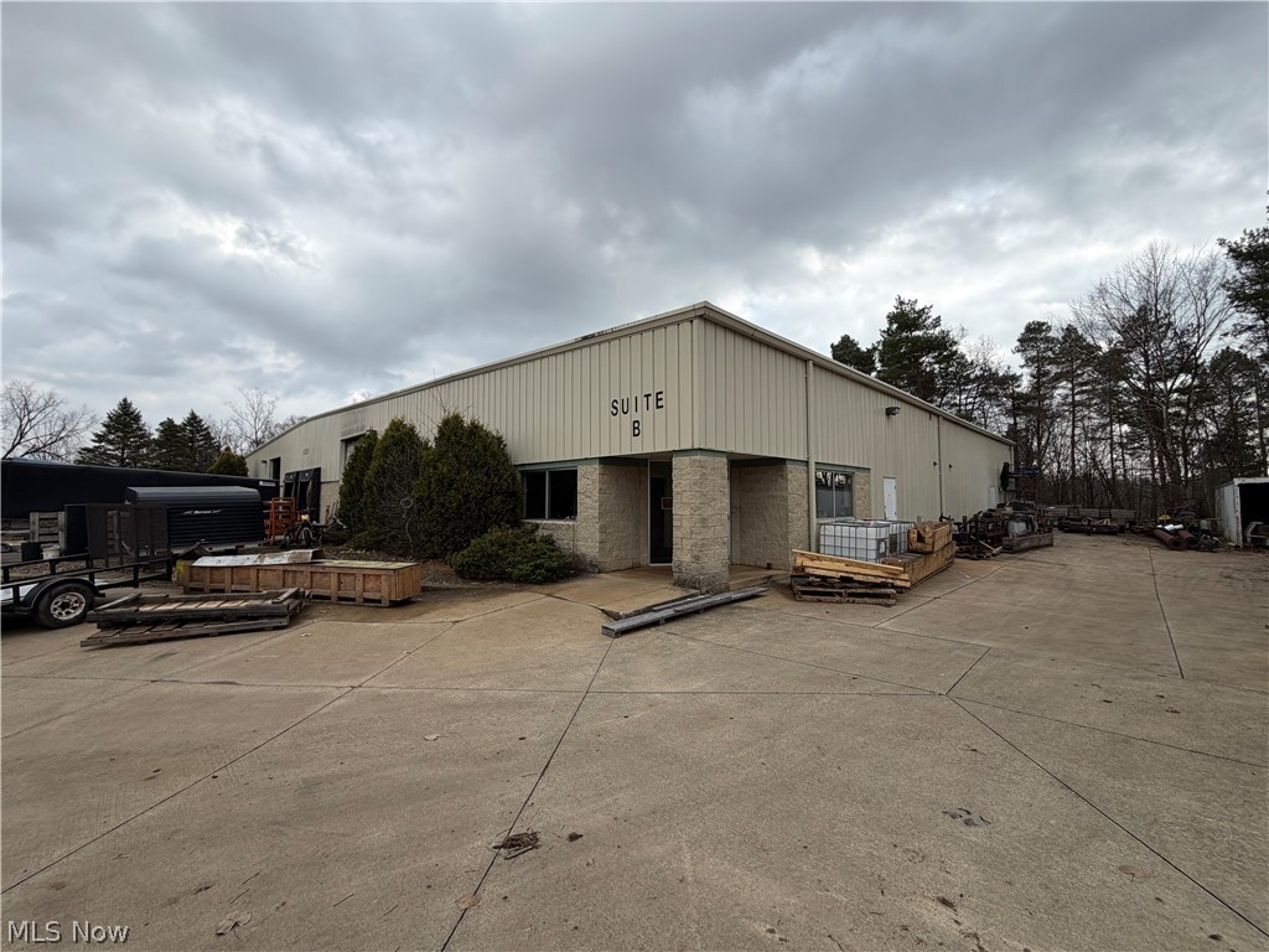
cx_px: 634
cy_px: 476
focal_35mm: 14
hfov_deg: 102.1
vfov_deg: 85.7
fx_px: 513
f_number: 2.2
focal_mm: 2.22
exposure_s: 1/644
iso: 40
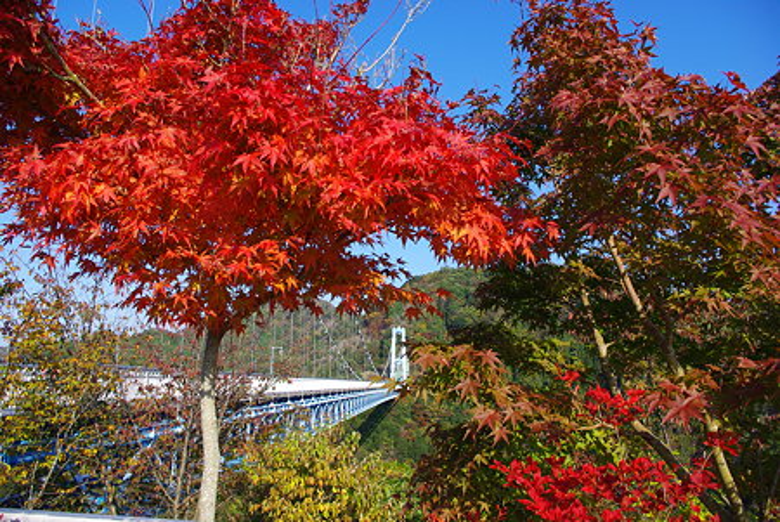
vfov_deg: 48.0
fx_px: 586
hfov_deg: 67.3
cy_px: 261
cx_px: 390
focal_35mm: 27
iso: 100
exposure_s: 1/125
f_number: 8
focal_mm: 18
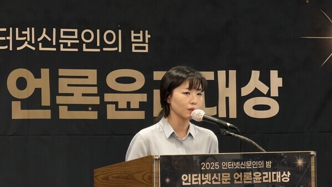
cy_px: 109
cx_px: 166
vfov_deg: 5.5
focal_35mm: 219
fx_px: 1928
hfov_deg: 9.8
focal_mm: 16.89
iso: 320
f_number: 2.8
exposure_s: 1/60
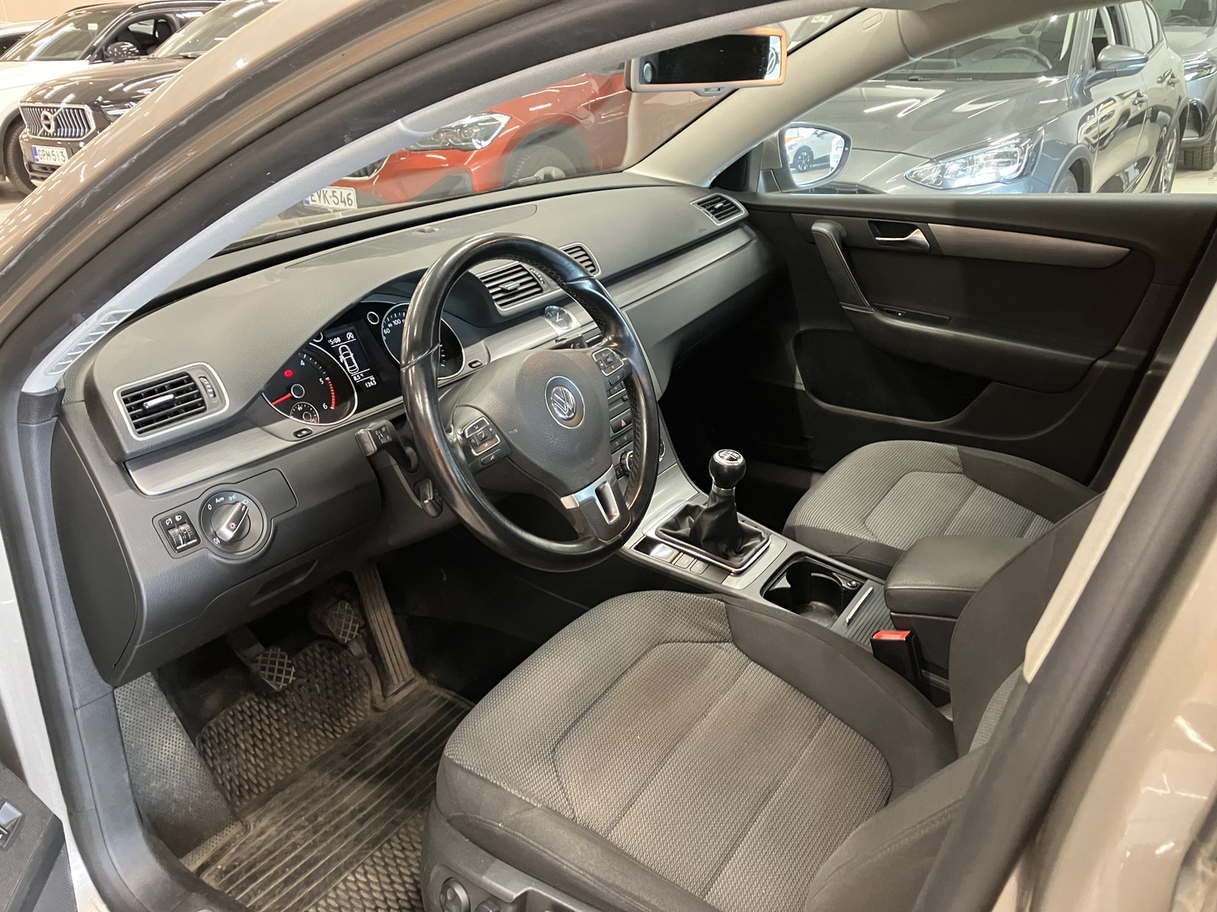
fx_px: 984
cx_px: 608
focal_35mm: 28
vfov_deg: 49.7
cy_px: 456
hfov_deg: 63.4
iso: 400
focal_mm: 3.99
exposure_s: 1/40
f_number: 1.8
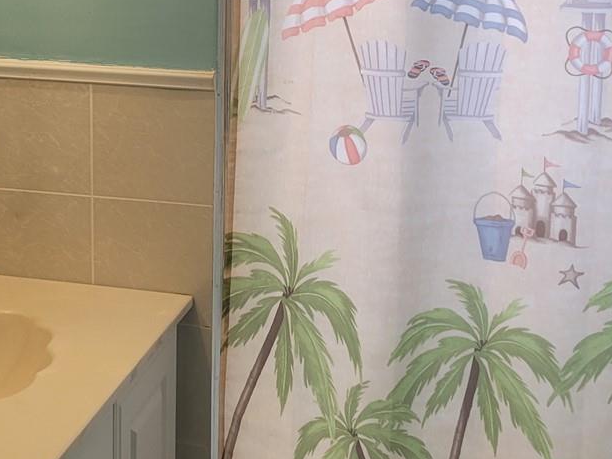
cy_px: 124
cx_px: 197
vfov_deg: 21.5
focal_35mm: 68
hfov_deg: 28.4
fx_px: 1202
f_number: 1.8
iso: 100
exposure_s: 1/120
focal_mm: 5.4
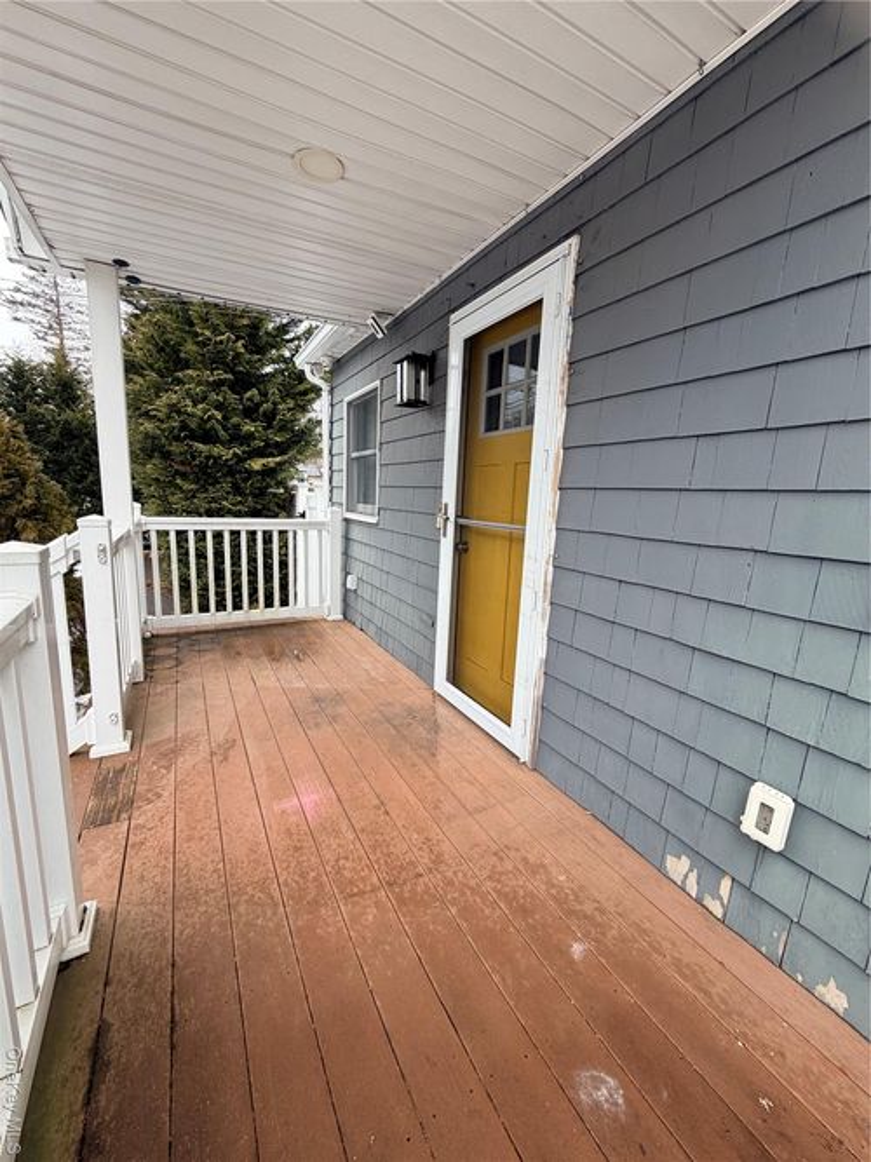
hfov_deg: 85.7
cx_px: 436
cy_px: 581
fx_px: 470
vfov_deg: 102.1
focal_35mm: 14
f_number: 2.2
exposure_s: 1/121
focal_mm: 2.22
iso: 80
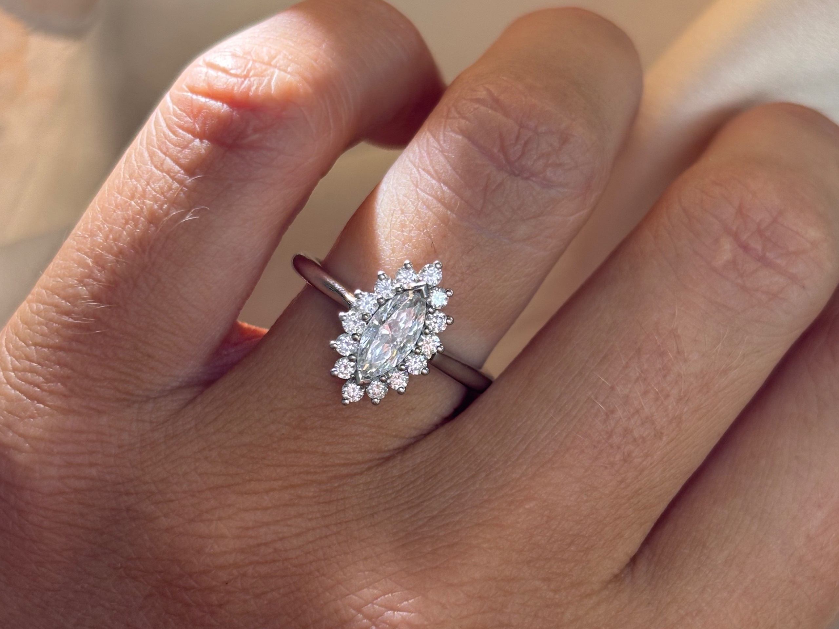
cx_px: 420
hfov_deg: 36.8
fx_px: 1260
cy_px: 314
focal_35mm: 52
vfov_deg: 28.0
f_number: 1.6
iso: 50
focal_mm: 5.96
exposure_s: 1/104
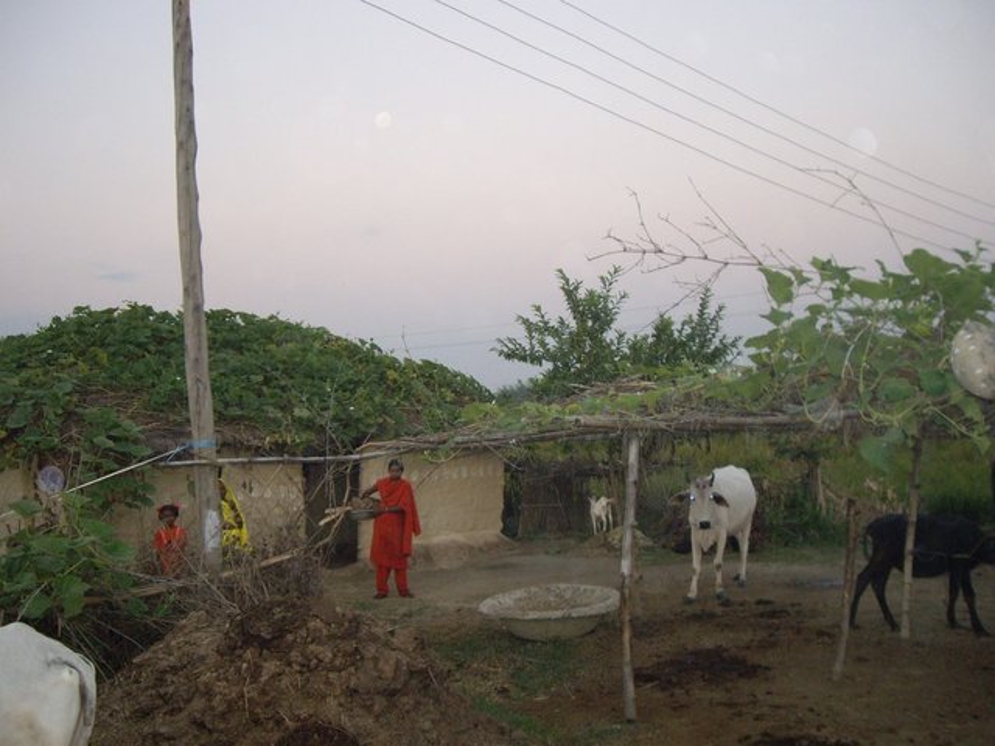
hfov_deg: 49.0
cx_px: 498
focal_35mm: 38
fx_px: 1092
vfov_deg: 37.7
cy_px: 373
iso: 200
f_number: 2.7
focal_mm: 6.2
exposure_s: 1/50
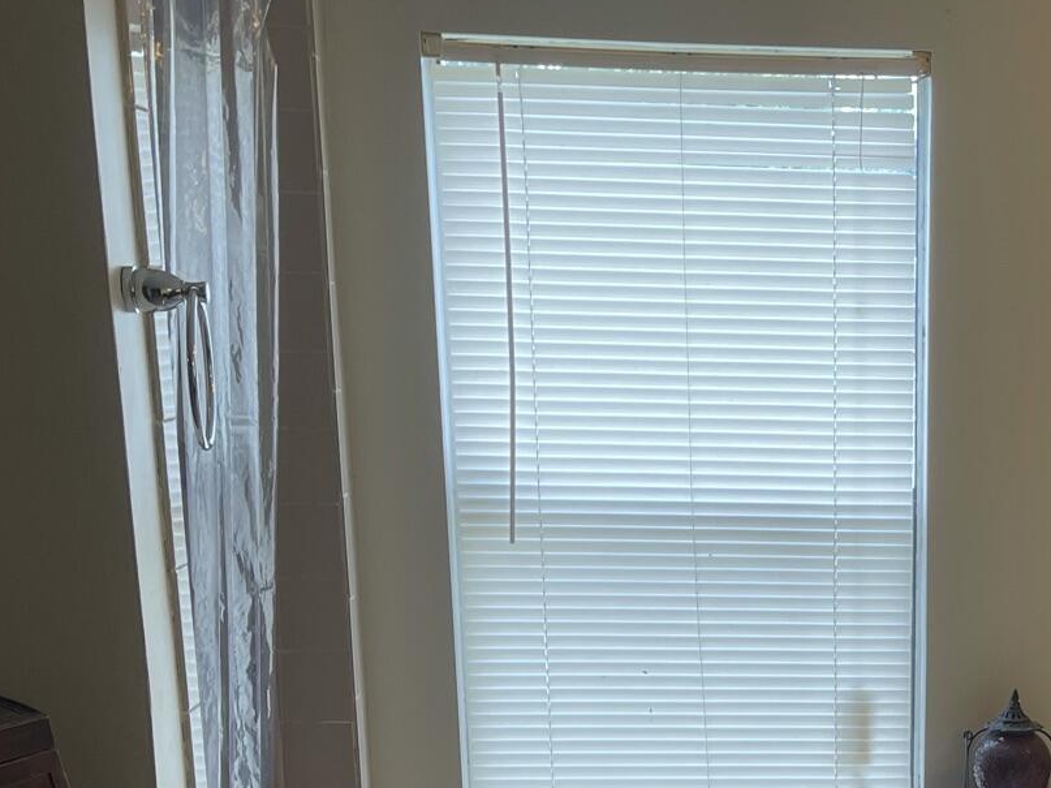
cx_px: 947
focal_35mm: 66
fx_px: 2004
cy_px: 864
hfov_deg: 28.3
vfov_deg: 21.2
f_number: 1.6
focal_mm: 5.1
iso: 50
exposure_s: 1/120
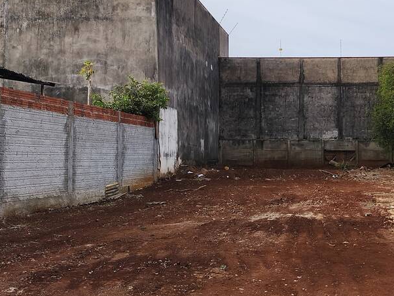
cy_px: 140
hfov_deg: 33.4
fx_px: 626
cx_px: 344
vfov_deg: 26.6
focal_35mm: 55
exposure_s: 1/739
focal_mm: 6.14
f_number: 1.65
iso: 50
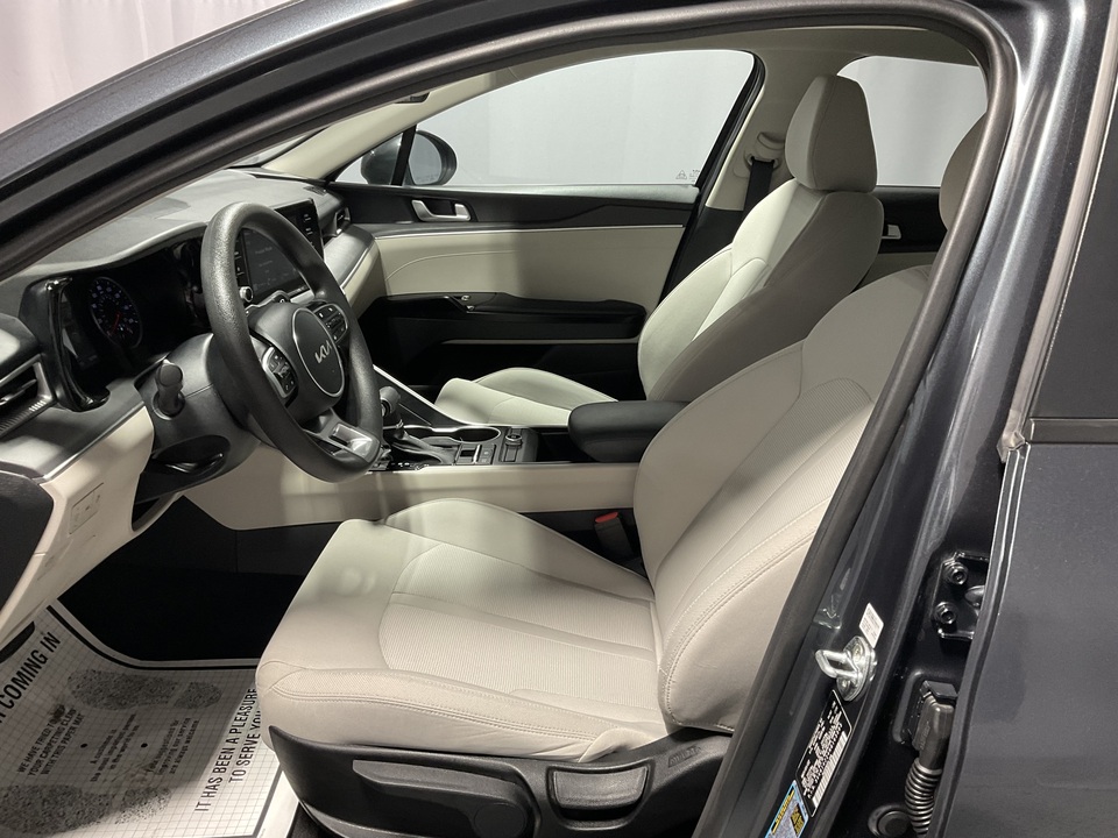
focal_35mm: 29
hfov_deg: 61.7
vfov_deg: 48.2
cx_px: 559
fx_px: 937
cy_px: 419
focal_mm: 3
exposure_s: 1/60
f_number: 1.8
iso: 64
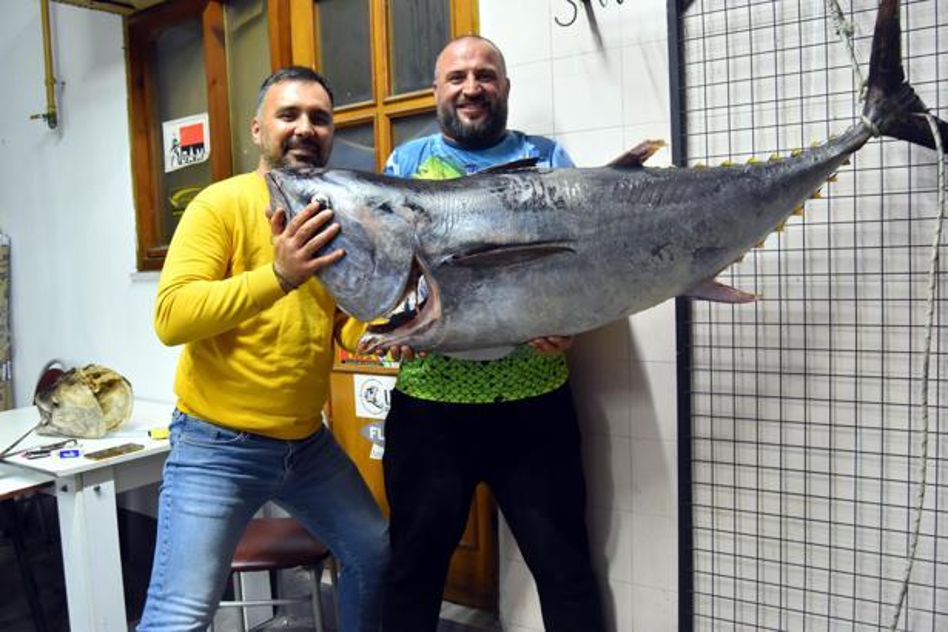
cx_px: 474
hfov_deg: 64.6
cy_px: 316
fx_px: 750
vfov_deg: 45.7
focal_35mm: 28
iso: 1100
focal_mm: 19
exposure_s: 1/60
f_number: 5
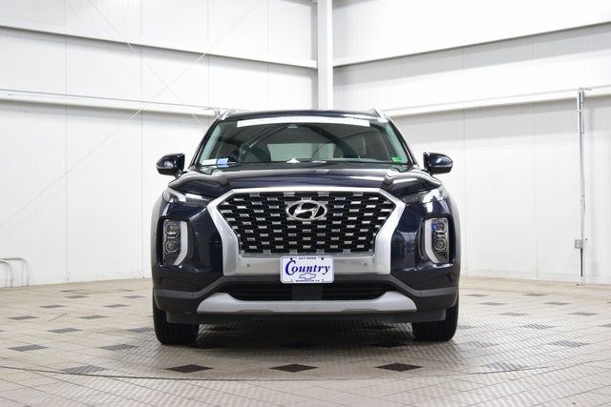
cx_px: 306
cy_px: 204
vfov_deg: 23.8
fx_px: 968
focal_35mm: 57
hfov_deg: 35.0
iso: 1600
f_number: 4.5
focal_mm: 38
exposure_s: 1/60
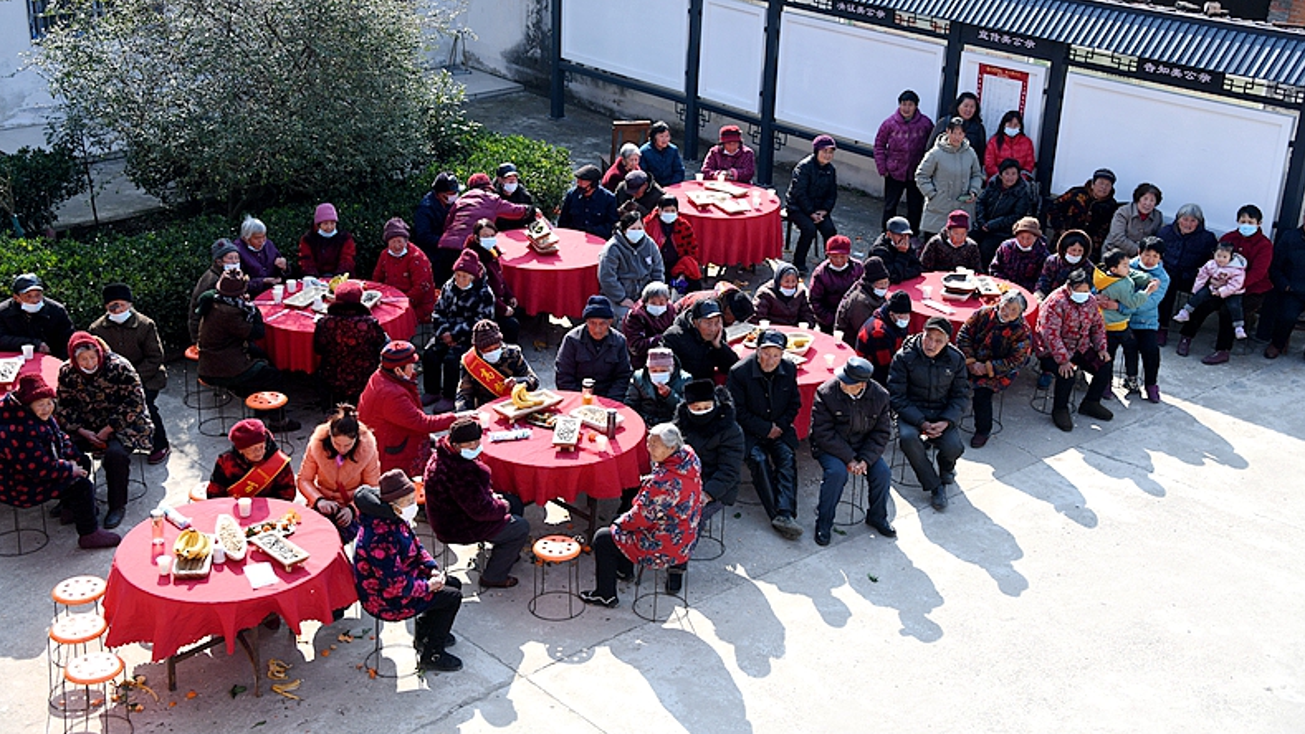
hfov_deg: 40.6
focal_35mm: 51
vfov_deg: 23.5
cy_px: 320
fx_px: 1765
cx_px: 655
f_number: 4.2
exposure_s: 1/500
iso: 160
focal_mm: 48
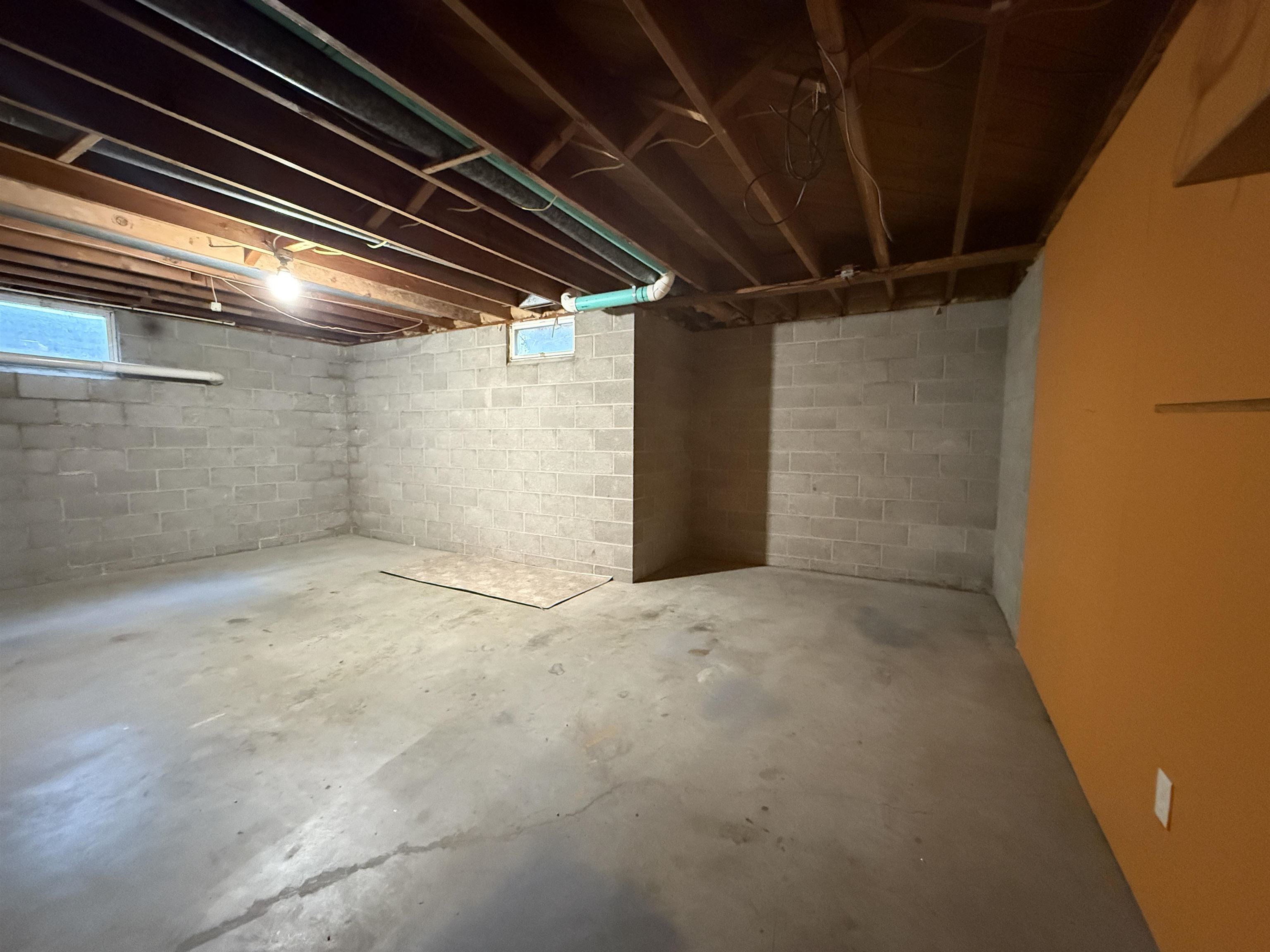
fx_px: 514
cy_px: 476
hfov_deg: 102.1
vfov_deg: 85.7
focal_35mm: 14
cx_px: 635
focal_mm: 2.22
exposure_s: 1/60
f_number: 2.2
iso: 1250
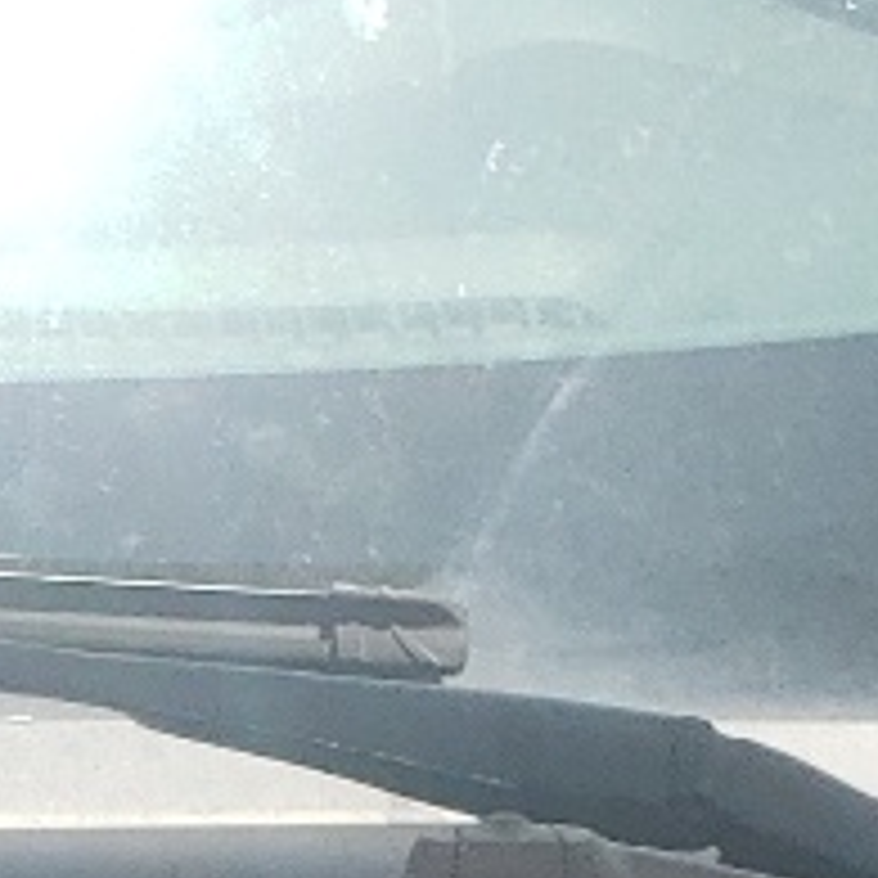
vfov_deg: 8.2
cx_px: -734
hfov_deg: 8.8
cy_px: 2368
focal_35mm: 189
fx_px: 5424
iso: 50
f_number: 1.5
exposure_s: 1/1429
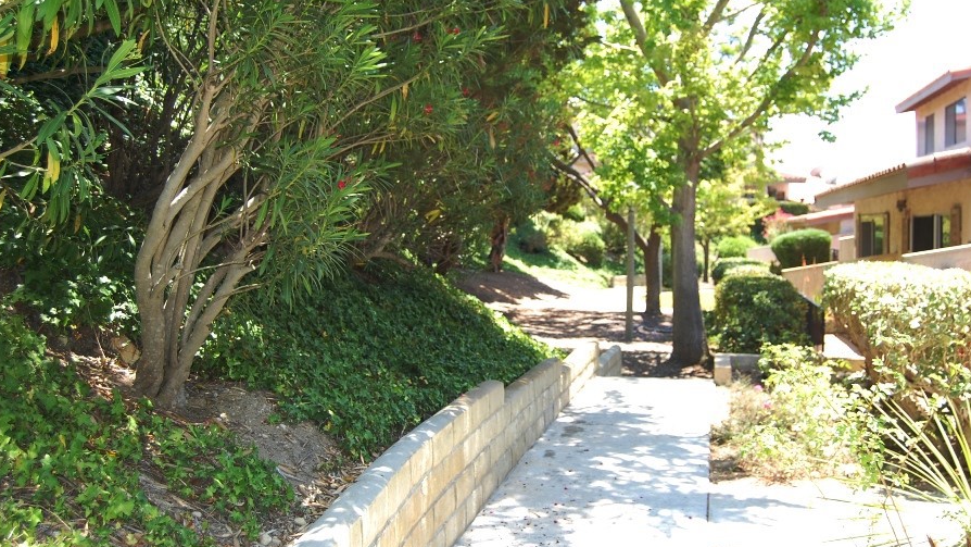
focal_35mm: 38
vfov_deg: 31.2
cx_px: 484
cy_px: 266
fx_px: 978
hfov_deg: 52.8
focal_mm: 24
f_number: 4.5
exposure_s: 1/500
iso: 400
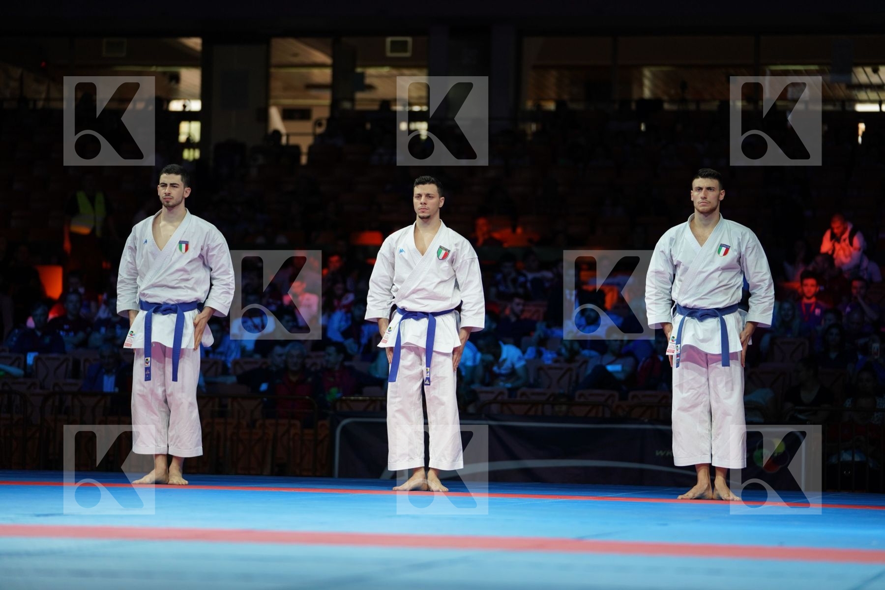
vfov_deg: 11.1
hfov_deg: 16.5
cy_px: 295
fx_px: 3048
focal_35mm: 124
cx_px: 442
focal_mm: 124
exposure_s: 1/500
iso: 800
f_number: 2.8
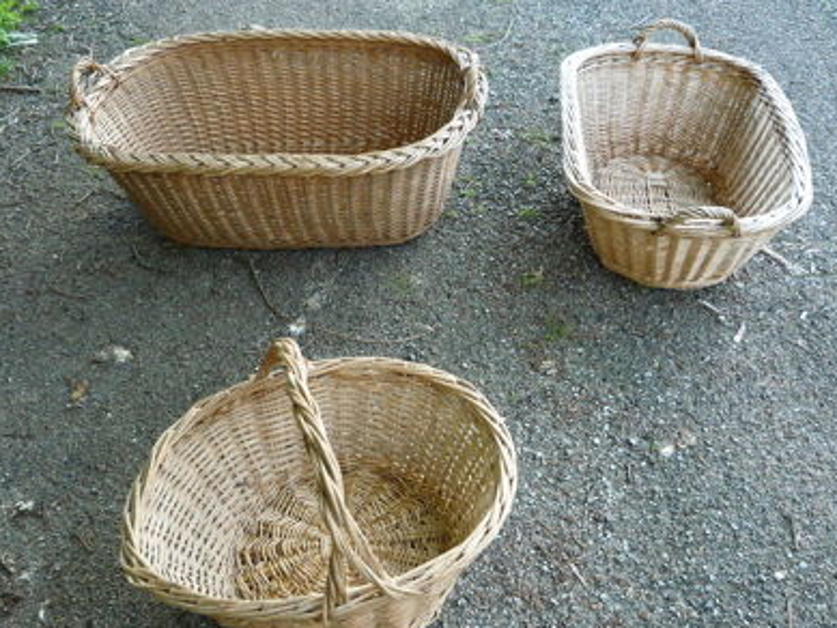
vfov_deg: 38.6
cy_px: 366
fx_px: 895
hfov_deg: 50.0
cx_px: 476
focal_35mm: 37
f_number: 3.3
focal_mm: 5.2
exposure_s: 1/30
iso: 200
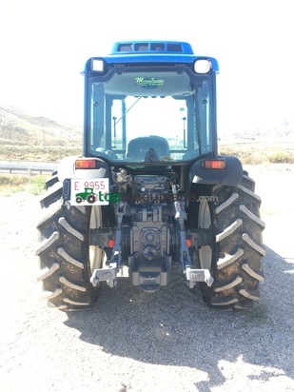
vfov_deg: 61.7
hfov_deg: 48.2
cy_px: 196
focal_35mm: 29
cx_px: 147
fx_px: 328
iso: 25
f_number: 2.2
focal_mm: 4.15
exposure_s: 1/152
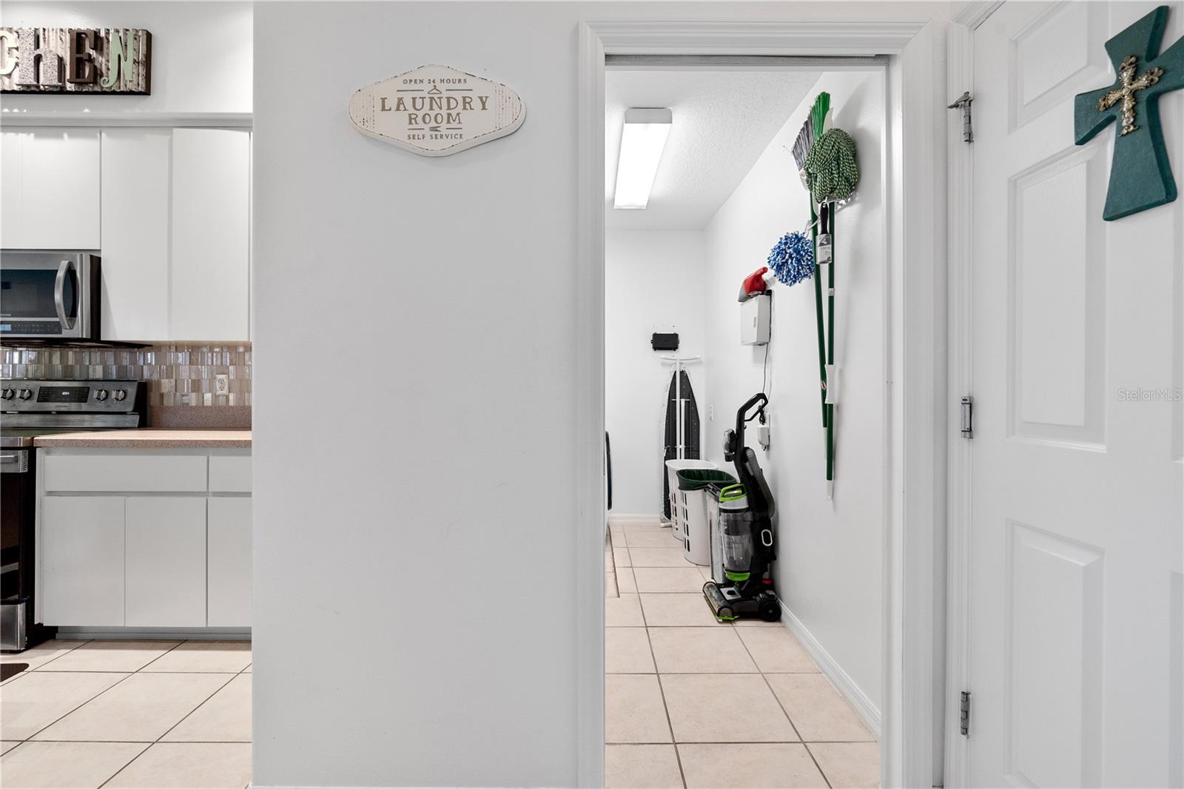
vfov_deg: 73.7
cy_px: 394
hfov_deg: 96.7
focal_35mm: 16
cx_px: 592
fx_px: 526
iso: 400
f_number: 8
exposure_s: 1/4
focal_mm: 16
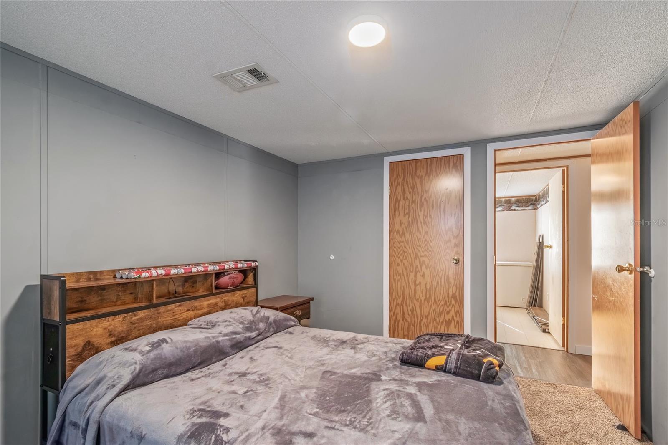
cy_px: 222
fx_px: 278
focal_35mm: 15
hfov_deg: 100.4
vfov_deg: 77.3
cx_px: 334
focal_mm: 10
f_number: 9
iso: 250
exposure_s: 1
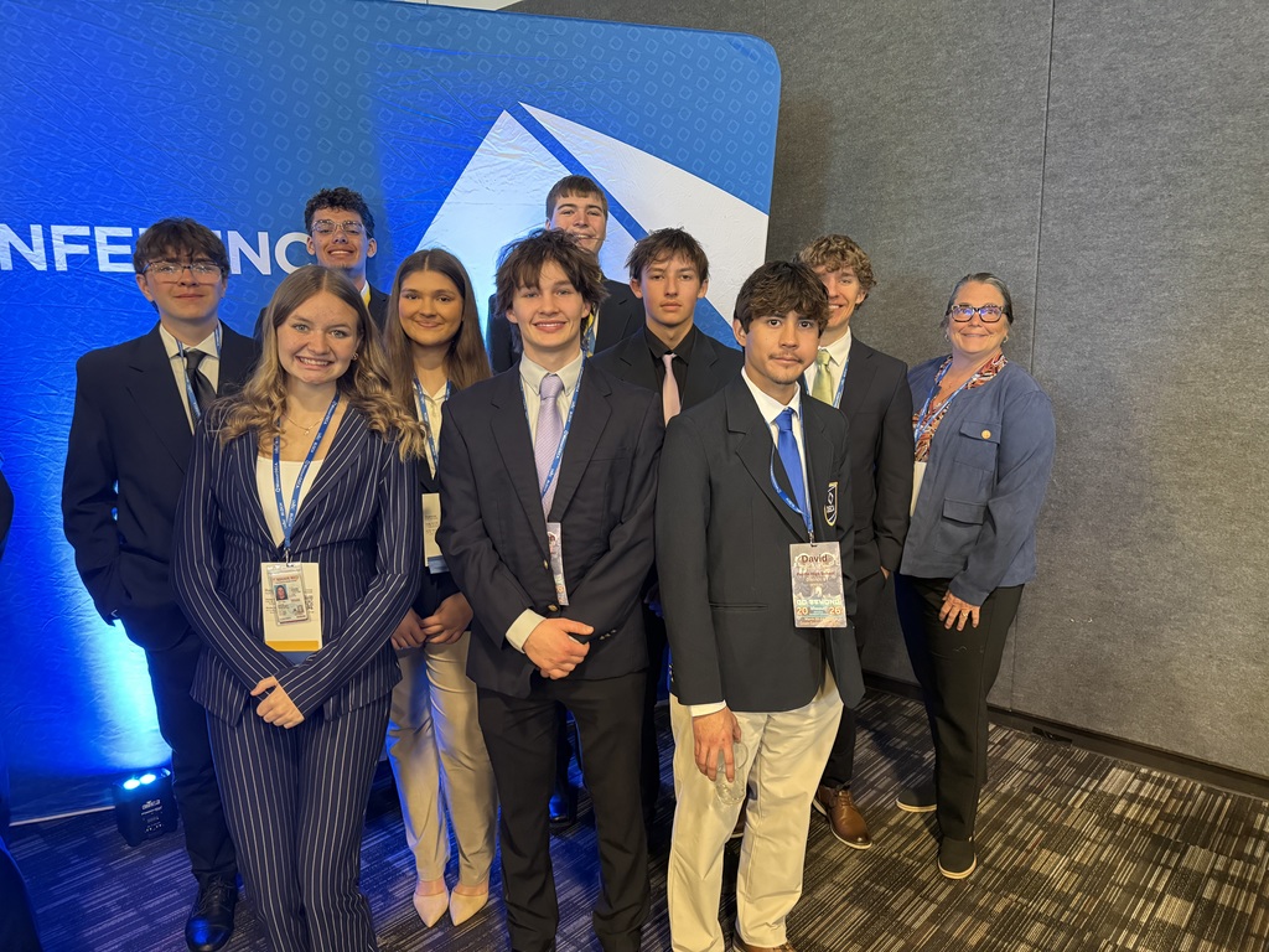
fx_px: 880
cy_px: 476
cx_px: 634
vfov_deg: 56.8
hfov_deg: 71.6
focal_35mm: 24
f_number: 1.78
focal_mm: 6.76
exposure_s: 1/30
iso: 1000
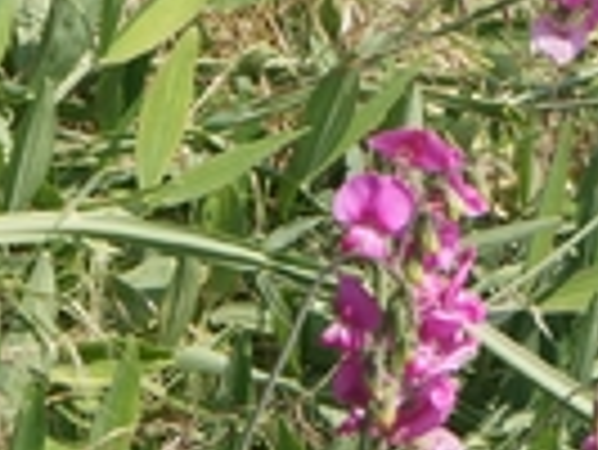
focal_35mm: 330
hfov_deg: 6.0
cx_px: 567
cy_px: 540
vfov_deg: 4.5
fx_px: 5709
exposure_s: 1/320
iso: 200
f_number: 9
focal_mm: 51
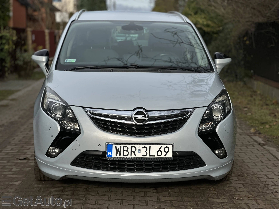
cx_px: 140
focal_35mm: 77
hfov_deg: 25.3
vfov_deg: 19.1
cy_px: 104
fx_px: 621
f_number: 2.8
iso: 32
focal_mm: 9
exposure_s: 1/927
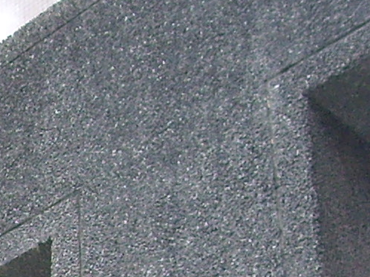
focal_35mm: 215
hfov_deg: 8.6
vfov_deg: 6.7
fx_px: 2297
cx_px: -410
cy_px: 538
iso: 100
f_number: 2.7
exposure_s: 1/80
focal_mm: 6.2
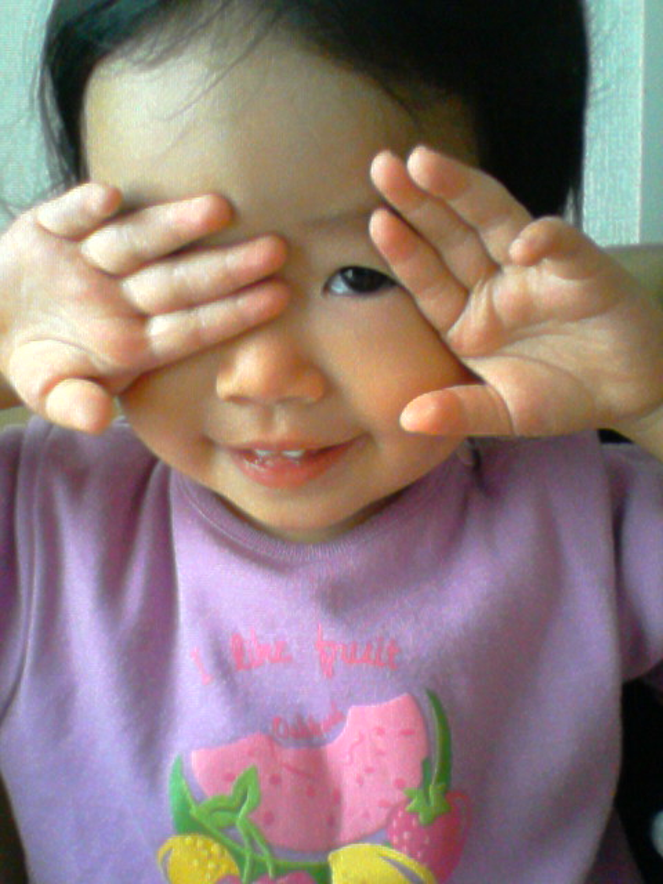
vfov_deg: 61.7
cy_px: 442
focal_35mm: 29
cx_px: 332
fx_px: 741
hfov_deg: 48.2
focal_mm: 1.5
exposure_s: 1/23.8
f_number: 2.8
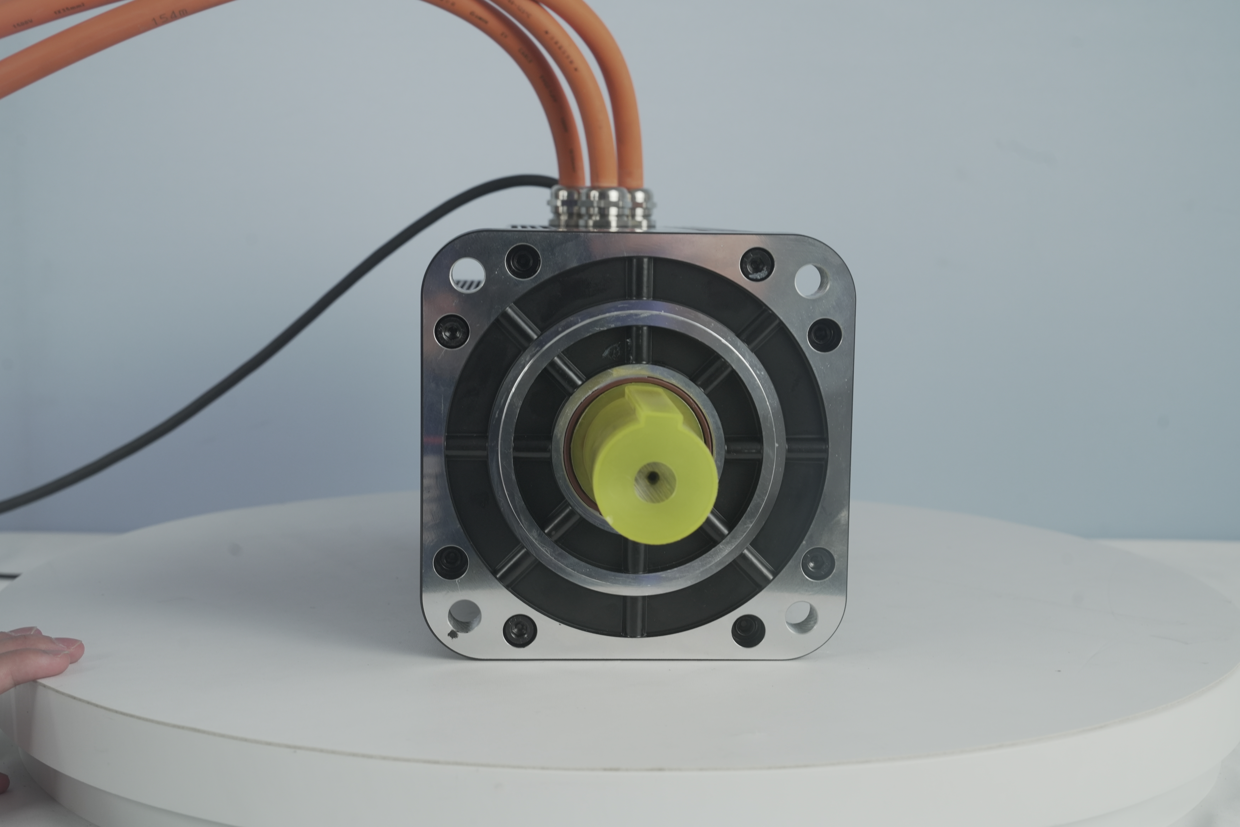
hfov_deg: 39.6
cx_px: 620
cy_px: 414
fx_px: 1722
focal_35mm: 50
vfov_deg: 27.0
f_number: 8
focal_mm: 50
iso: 640
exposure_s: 1/50
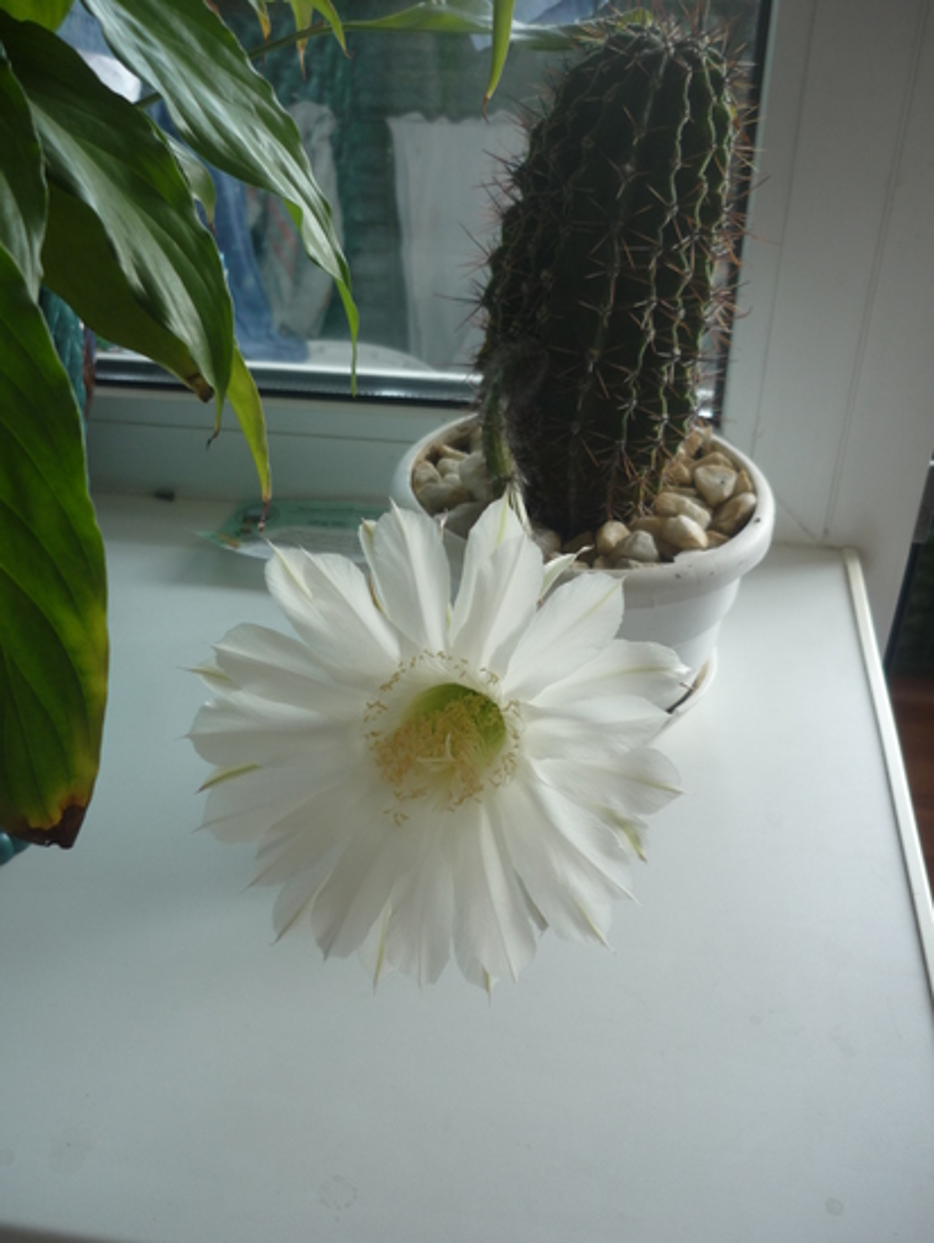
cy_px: 622
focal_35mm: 33
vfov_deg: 55.3
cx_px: 467
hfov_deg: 43.0
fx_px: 1186
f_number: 2.8
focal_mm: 5.5
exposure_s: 1/50
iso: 100
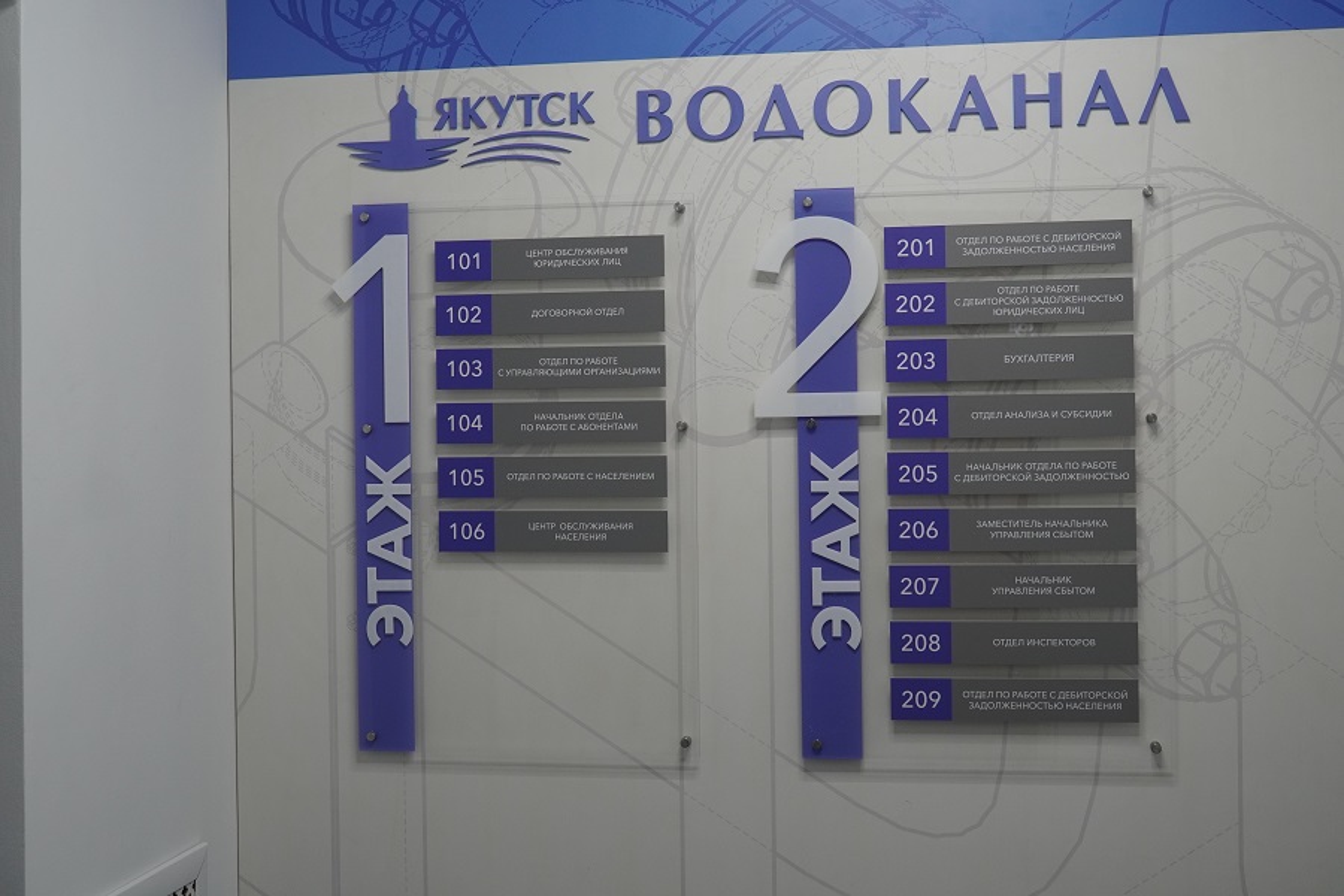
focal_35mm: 46
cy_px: 448
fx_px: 1736
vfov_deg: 28.9
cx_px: 672
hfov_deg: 42.3
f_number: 4
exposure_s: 1/160
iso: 640
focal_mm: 31
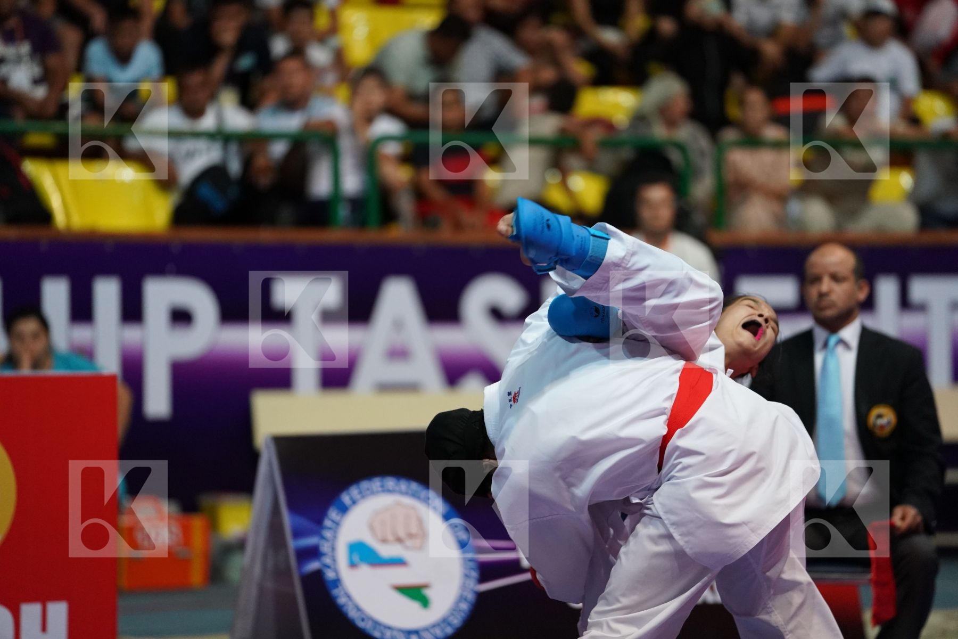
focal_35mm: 198
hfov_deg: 10.4
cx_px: 479
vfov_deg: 6.9
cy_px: 320
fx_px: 5269
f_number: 2.8
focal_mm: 198
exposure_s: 1/1000
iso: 4000
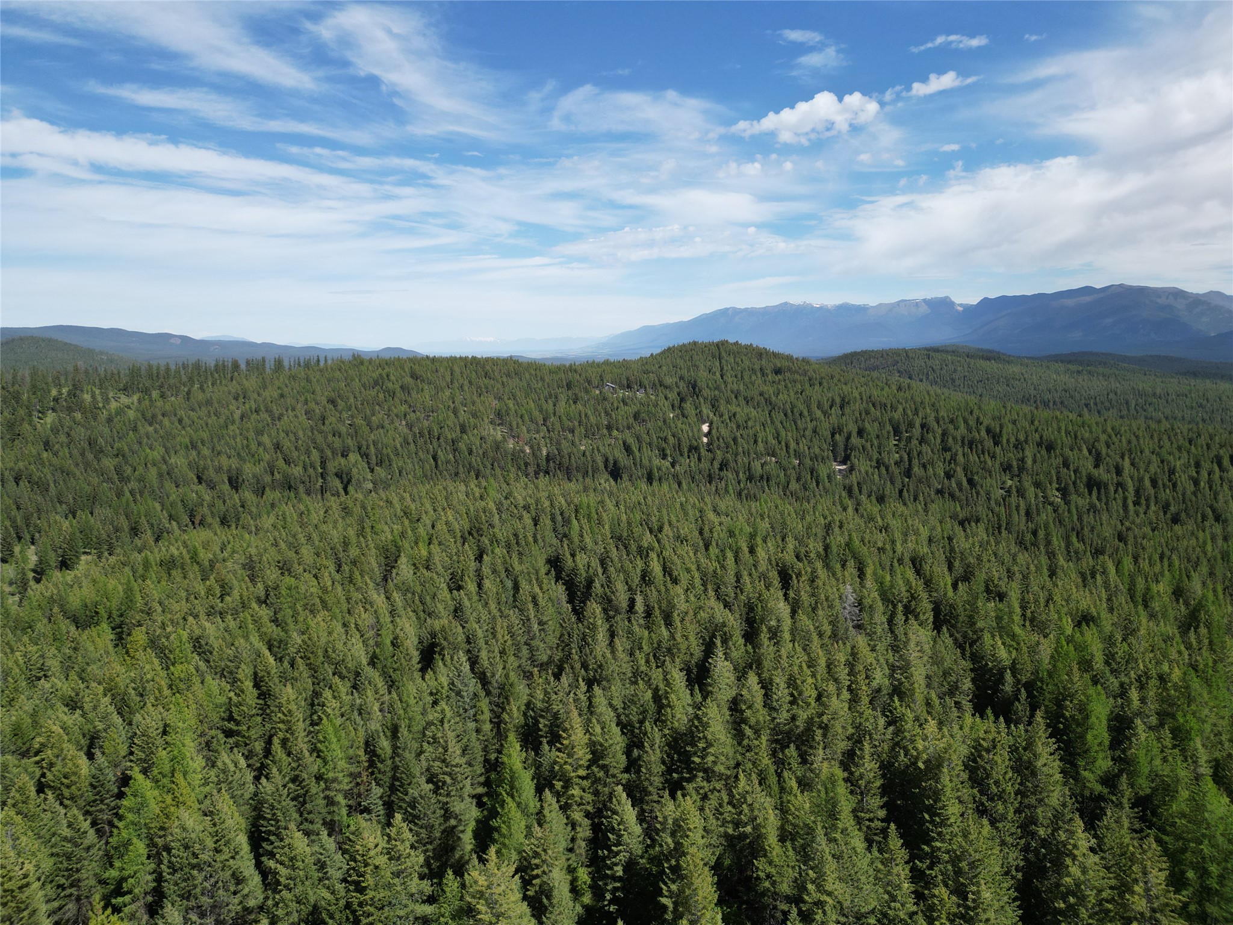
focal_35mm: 24
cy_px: 462
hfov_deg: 71.6
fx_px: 855
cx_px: 616
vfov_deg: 56.8
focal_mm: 6.72
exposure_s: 1/3000
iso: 120
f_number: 1.7
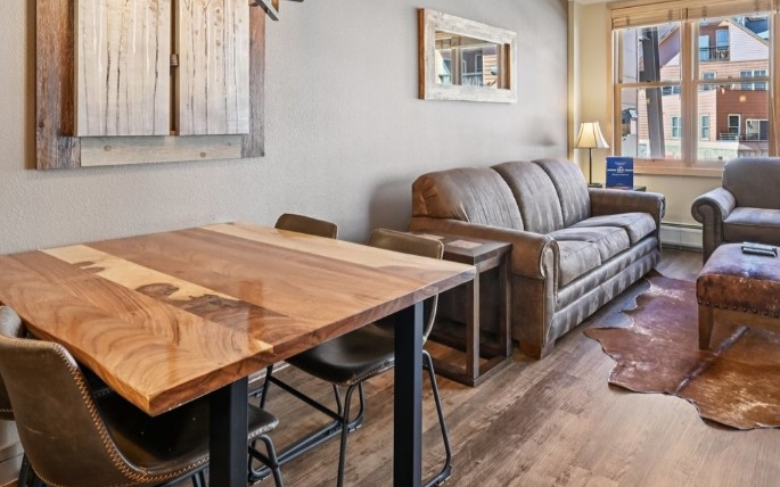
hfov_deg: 73.9
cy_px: 122
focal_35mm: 24
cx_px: 473
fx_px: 510
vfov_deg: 49.1
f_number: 8
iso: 400
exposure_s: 1/10
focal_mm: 14
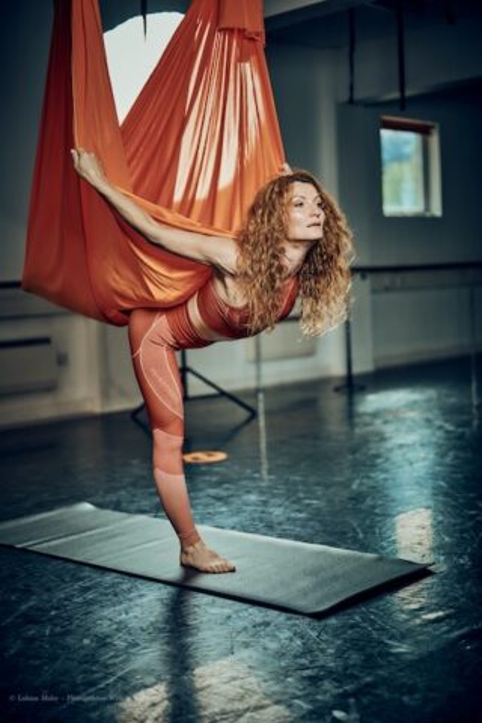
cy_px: 362
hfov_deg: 27.0
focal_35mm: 50
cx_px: 241
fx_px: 1004
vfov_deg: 39.6
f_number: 1.8
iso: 100
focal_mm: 50
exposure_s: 1/200
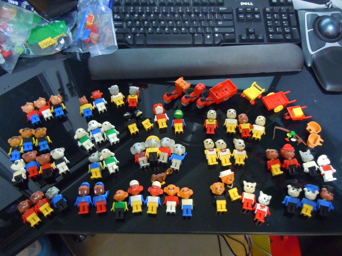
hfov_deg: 60.0
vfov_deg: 46.8
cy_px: 128
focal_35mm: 30
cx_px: 171
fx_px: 296
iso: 800
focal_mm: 5.4
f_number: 3.5
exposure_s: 1/5
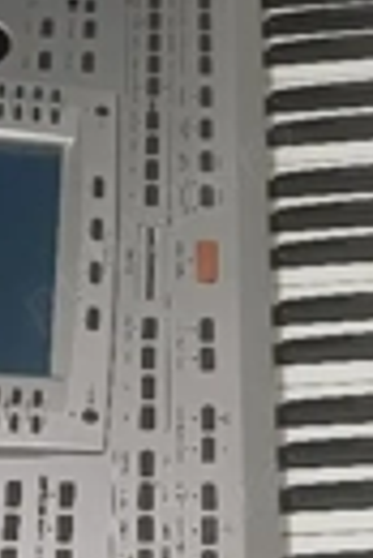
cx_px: 202
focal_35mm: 80
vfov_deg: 23.9
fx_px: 1240
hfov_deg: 17.1
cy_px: 601
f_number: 1.8
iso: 250
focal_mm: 4.65
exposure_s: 1/60.2
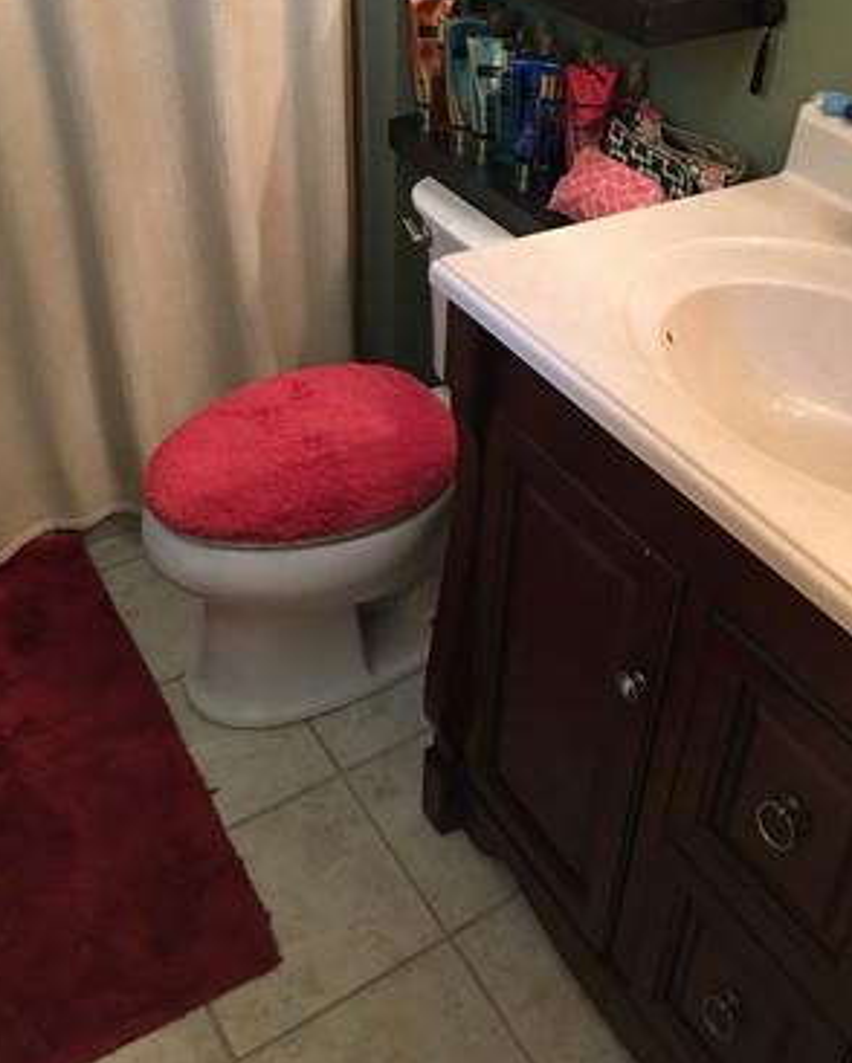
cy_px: 397
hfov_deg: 40.0
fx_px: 1165
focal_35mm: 37
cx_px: 498
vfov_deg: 48.6
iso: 80
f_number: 2.2
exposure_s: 1/8
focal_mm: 4.15
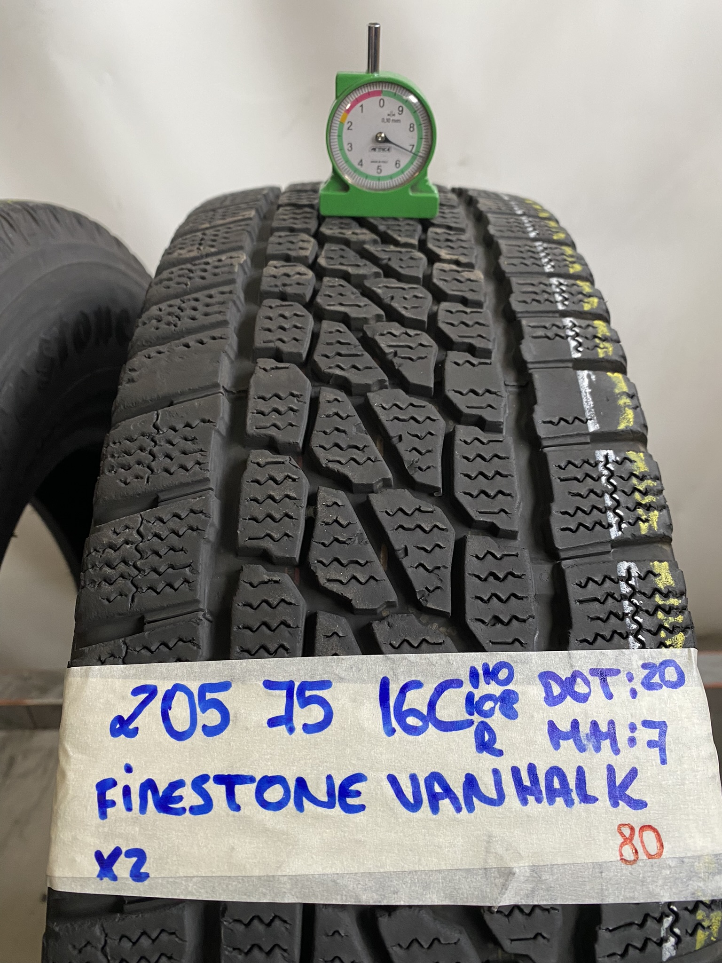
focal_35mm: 26
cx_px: 361
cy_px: 482
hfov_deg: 53.1
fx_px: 723
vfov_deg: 67.3
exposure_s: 1/60
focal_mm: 4.25
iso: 160
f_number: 1.8
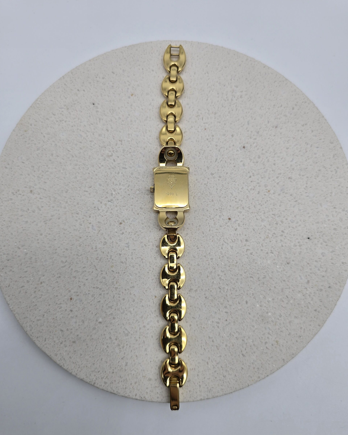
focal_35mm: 24
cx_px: 174
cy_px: 222
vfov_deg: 70.3
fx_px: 309
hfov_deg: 58.8
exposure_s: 1/182
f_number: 1.7
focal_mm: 6.3
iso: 25
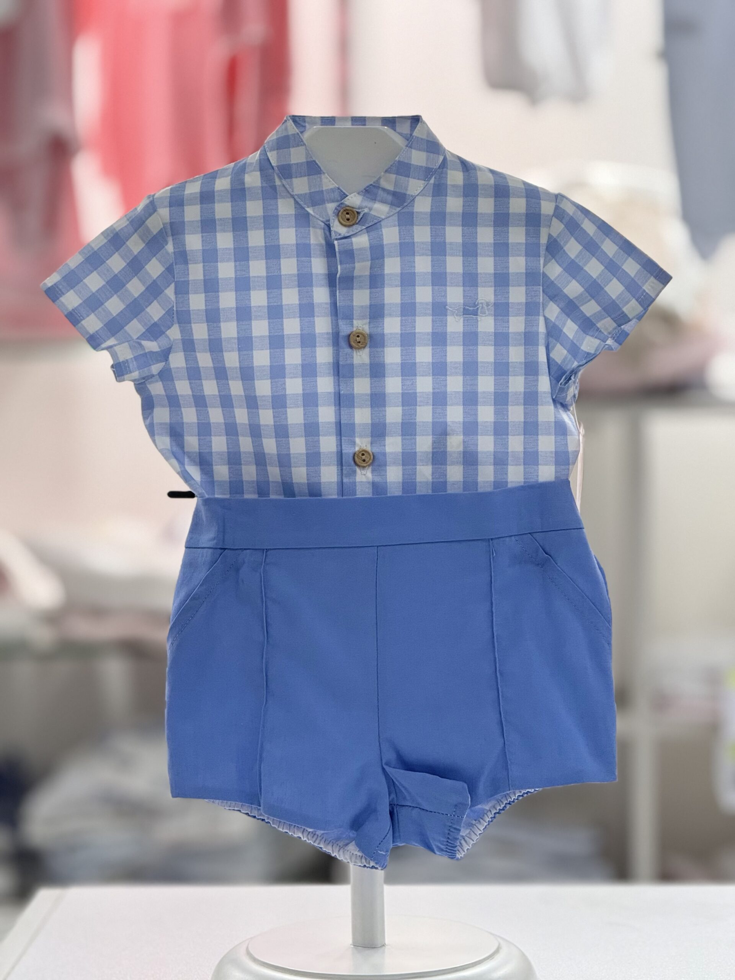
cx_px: 368
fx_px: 3397
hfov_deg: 12.3
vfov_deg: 16.4
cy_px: 490
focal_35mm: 120
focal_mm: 15.66
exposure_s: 1/100
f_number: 2.8
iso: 250
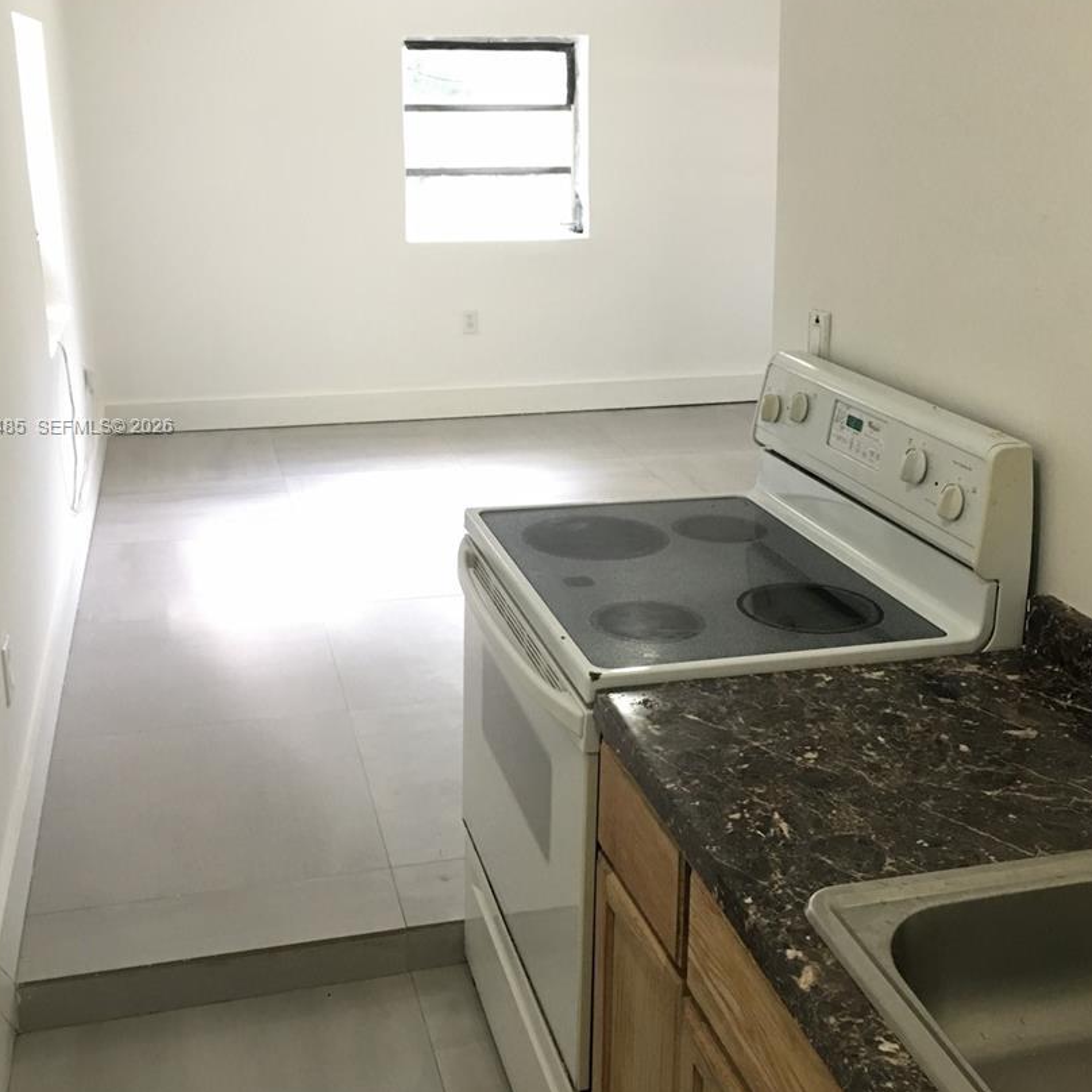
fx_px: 1356
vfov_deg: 43.6
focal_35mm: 38
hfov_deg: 43.9
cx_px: 530
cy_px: 428
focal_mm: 4.15
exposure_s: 1/15
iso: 100
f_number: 2.2
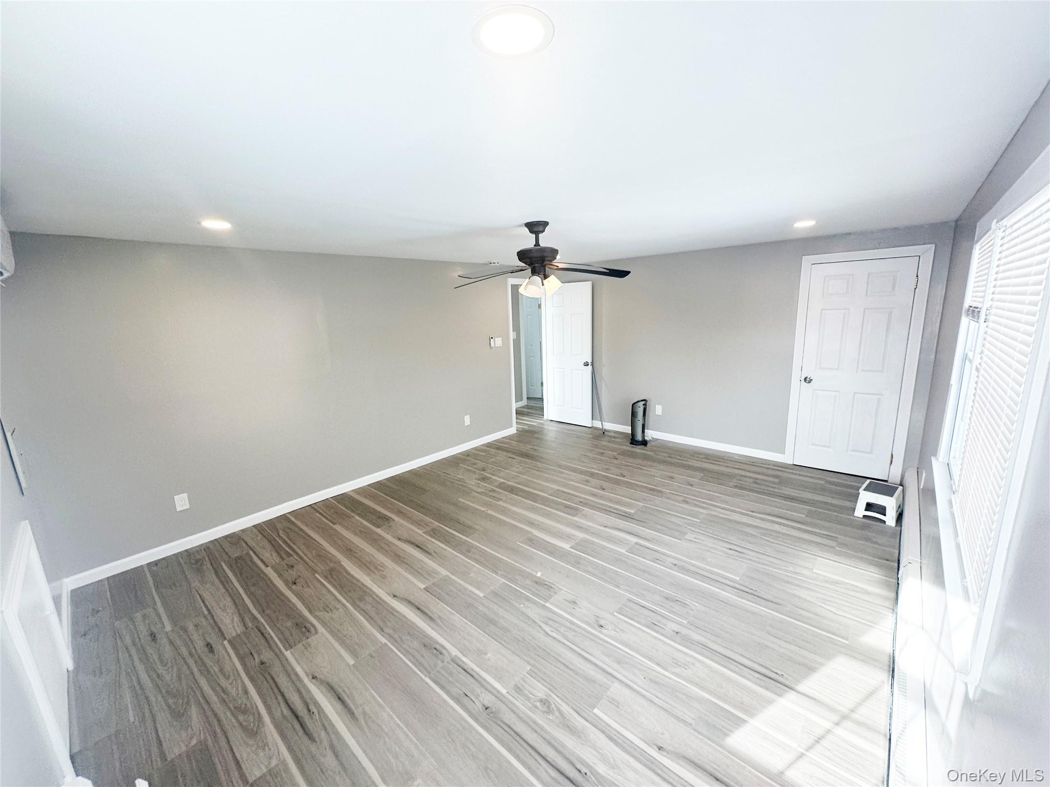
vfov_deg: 85.7
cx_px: 525
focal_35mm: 14
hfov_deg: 102.1
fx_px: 425
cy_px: 394
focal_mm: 2.22
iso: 100
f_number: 2.2
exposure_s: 1/120
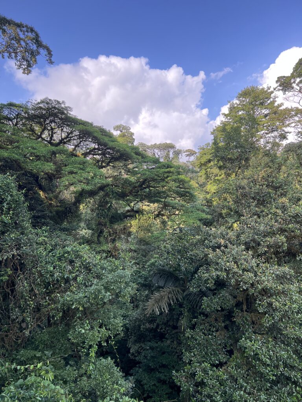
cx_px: 151
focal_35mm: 26
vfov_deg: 67.3
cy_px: 201
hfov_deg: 53.1
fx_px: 302
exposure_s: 1/917
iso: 50
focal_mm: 5.7
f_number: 1.5
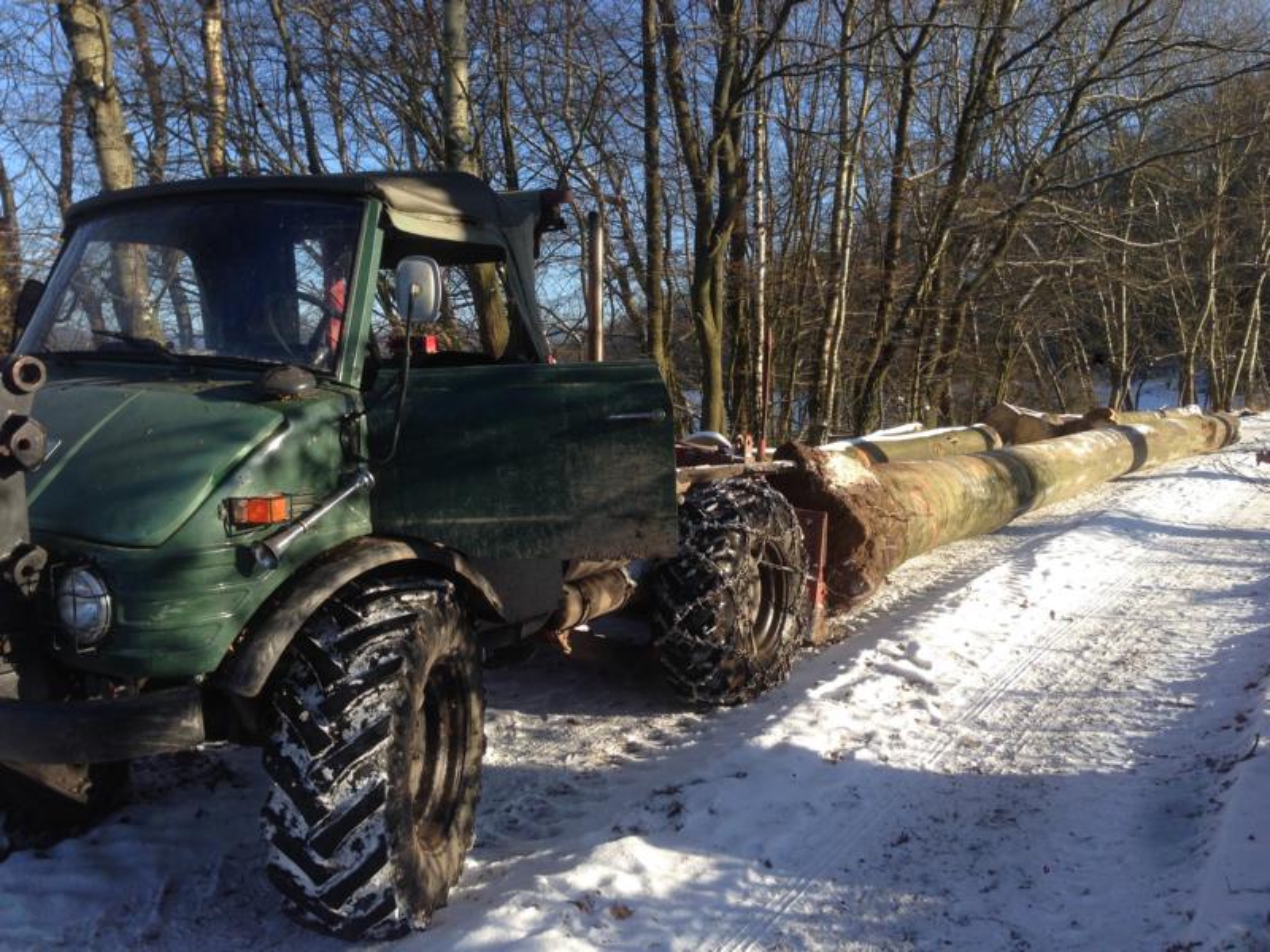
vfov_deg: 42.9
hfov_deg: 55.4
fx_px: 1211
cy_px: 476
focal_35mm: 33
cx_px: 635
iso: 50
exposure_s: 1/723
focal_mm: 4.12
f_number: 2.4
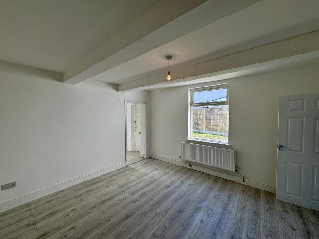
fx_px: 129
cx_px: 160
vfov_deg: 85.7
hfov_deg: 102.1
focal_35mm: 14
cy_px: 120
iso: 40
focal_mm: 2.22
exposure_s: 1/260
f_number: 2.2
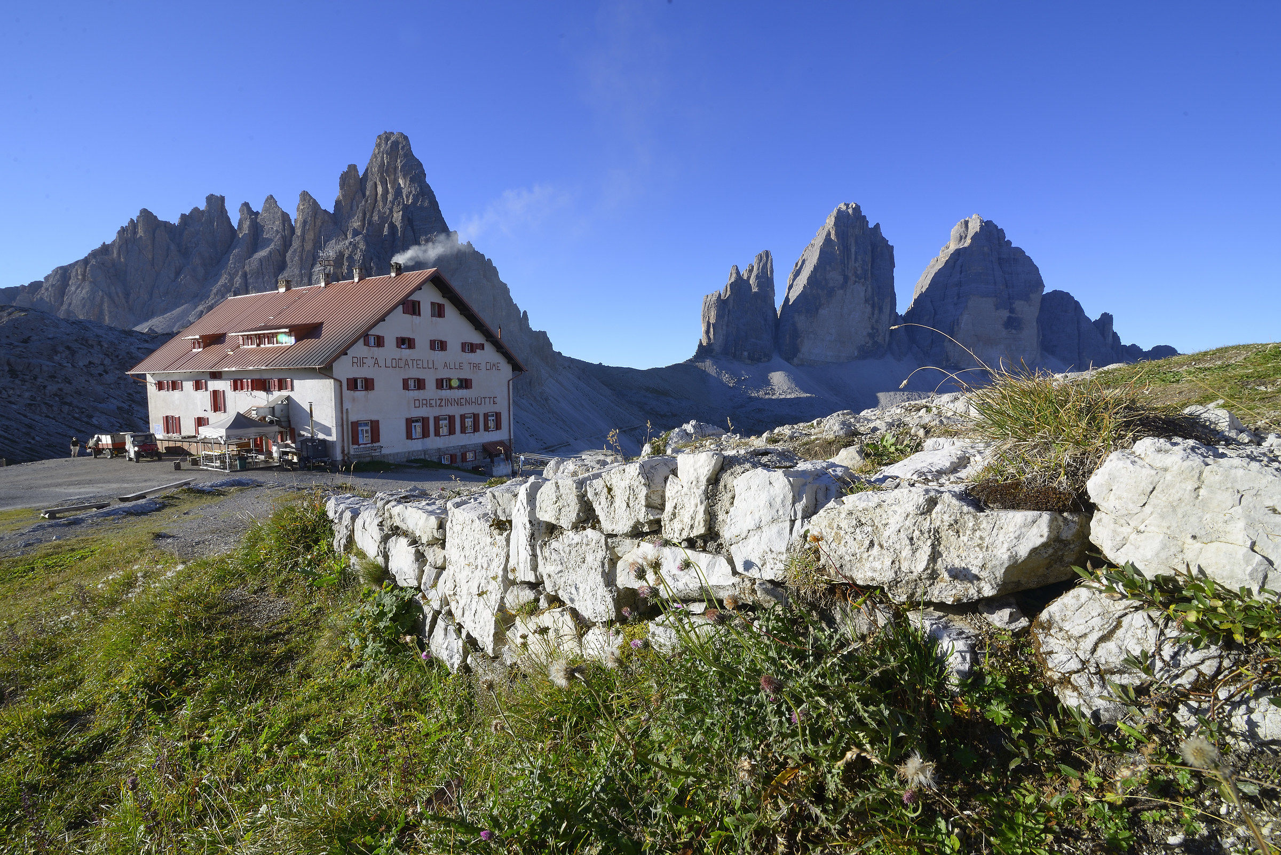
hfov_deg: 96.7
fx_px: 570
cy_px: 428
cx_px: 640
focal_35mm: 16
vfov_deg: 73.8
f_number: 16
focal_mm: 16
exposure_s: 1/40
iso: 100
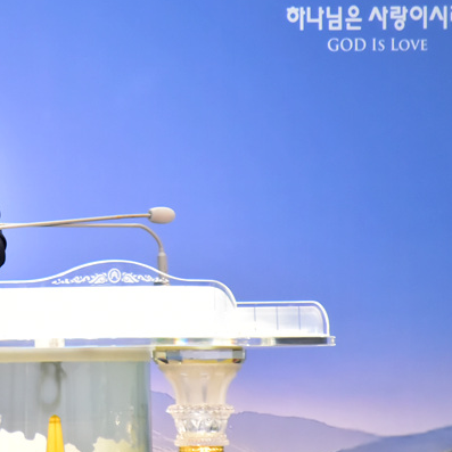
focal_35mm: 643
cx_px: -42
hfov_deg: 2.7
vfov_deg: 2.7
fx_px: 9499
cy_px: 199
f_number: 5.6
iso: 6400
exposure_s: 1/100
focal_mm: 300
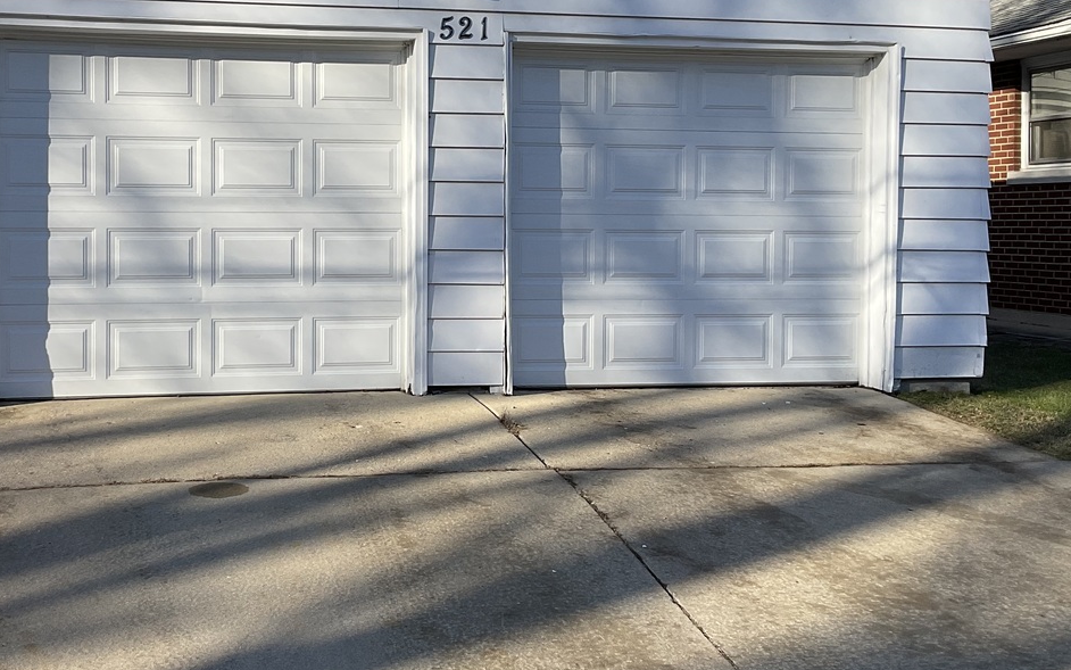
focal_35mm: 47
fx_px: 1372
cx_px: 433
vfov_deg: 27.3
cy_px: 241
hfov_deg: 42.5
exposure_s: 1/1311
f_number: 1.8
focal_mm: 3
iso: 16
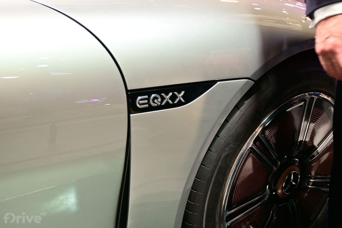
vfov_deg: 33.6
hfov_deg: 48.7
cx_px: 171
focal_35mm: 40
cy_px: 114
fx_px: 378
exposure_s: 1/40
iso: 900
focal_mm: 26.5
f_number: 4.5
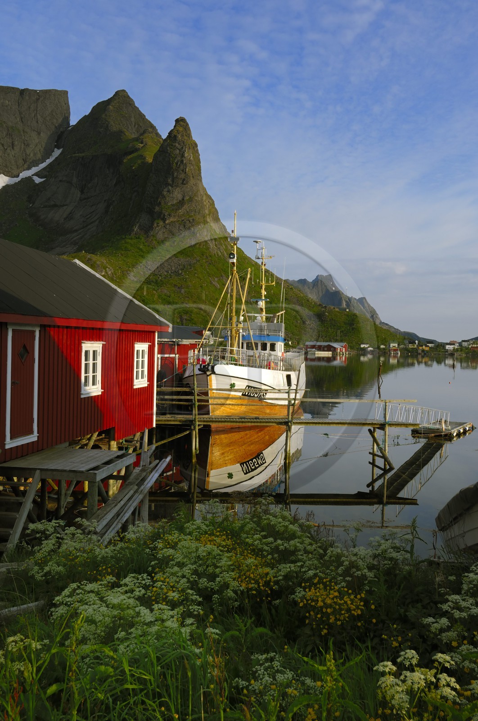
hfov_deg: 43.5
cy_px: 360
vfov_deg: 62.0
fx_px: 599
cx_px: 239
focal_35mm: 30
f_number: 11
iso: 100
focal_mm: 20
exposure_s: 1/80
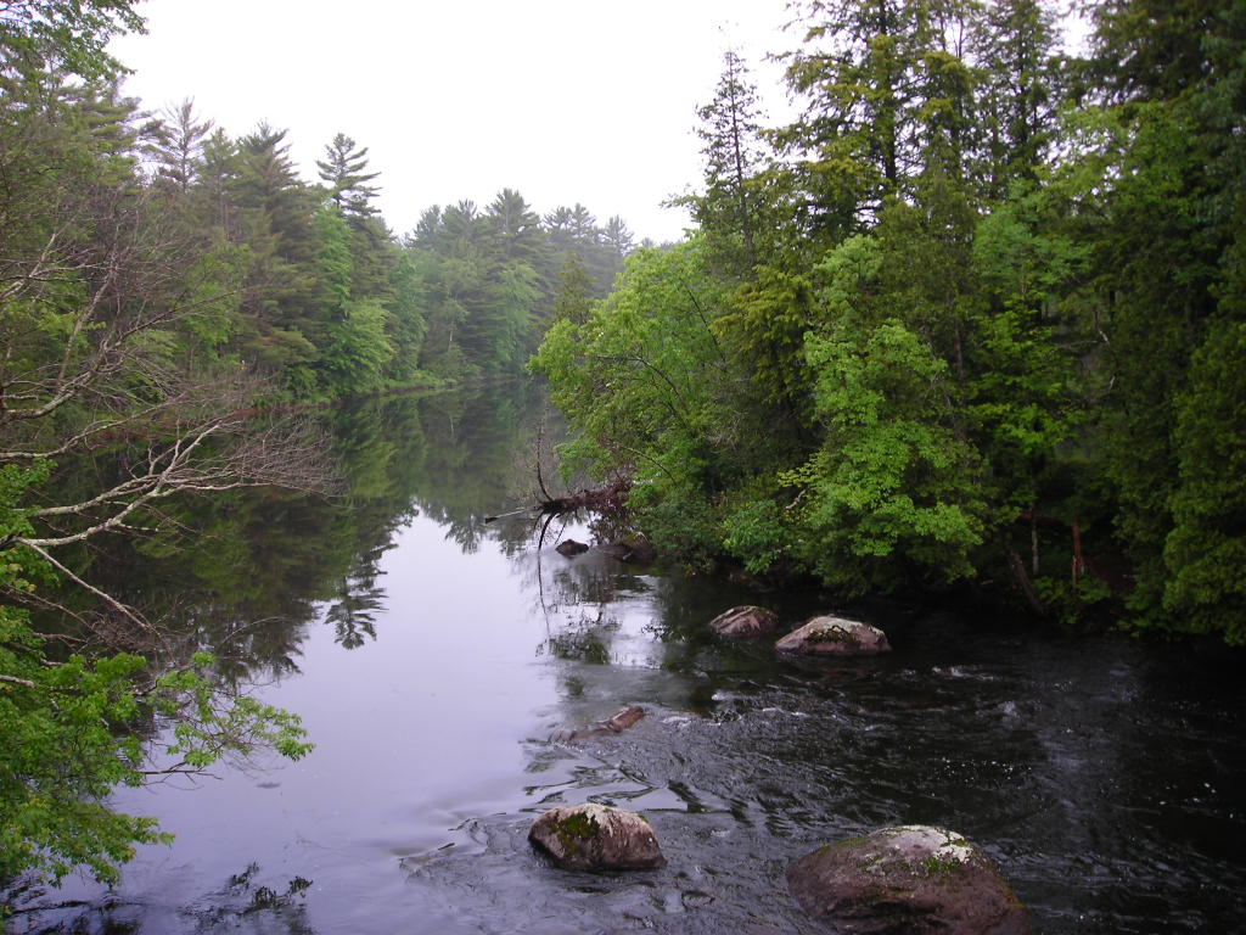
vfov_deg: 37.7
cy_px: 468
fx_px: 1368
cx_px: 623
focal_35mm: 38
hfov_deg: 49.0
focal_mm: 6.3
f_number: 3.2
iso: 50
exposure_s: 1/79
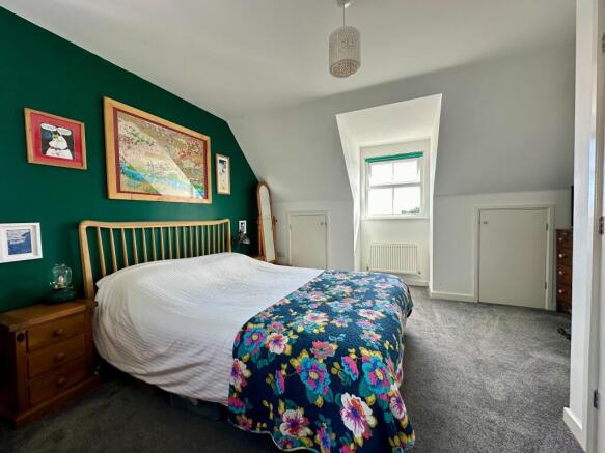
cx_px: 302
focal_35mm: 14
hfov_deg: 102.1
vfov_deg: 85.7
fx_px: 245
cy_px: 226
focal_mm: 2.22
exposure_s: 1/99
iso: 50
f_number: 2.2
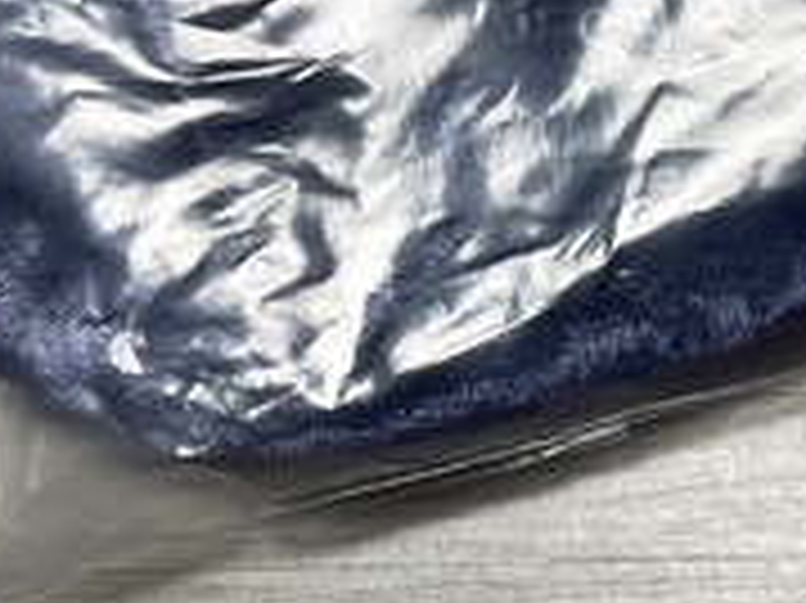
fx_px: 2024
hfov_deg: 20.8
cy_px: 54
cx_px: 1000
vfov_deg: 16.7
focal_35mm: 87
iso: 100
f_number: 1.6
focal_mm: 4.2
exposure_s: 1/120
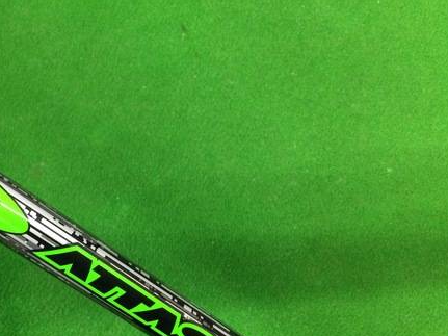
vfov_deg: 31.2
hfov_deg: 40.4
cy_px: 232
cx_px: 130
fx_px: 595
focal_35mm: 46
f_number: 2.4
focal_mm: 3.3
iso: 200
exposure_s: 1/30
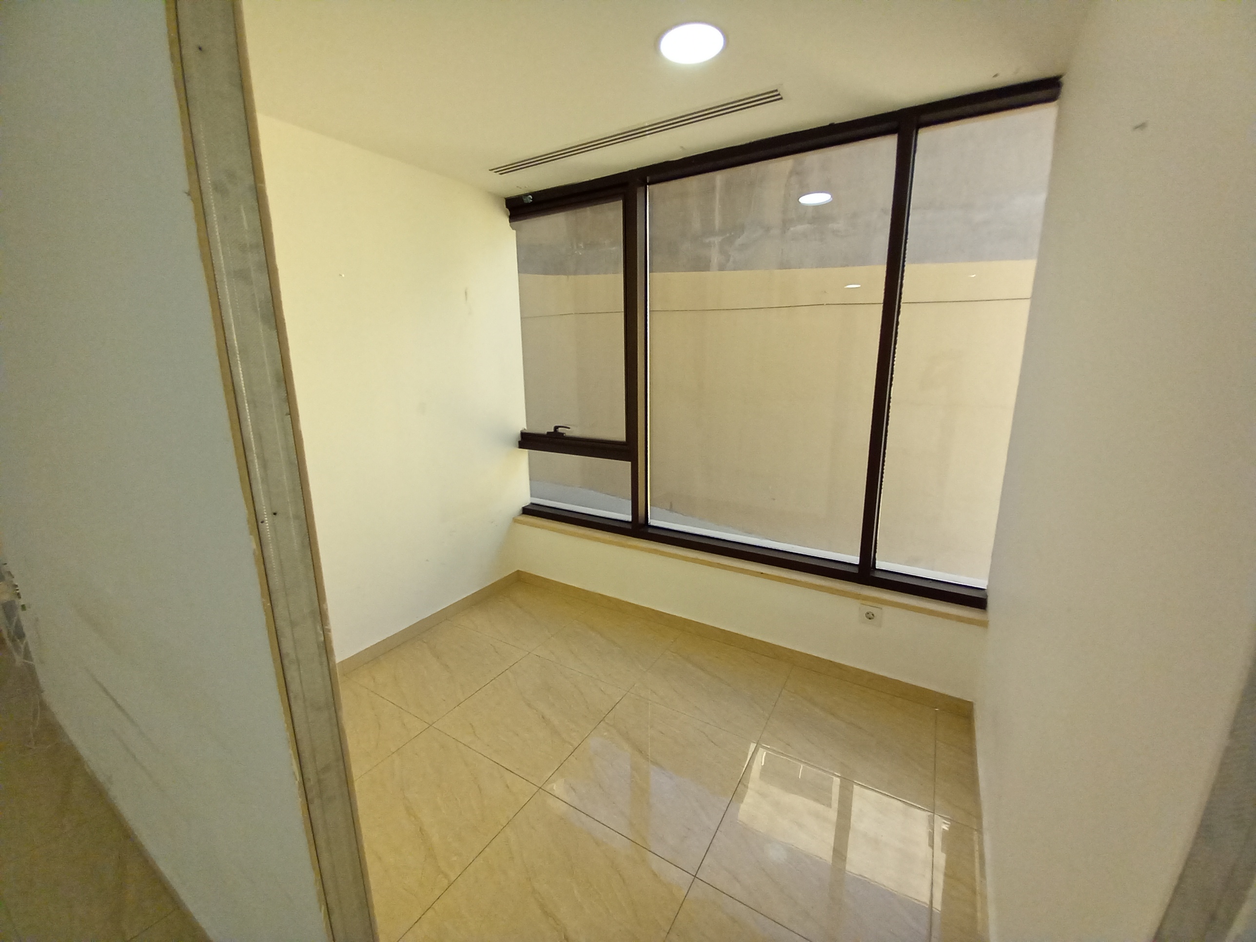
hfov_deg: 106.2
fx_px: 472
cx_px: 628
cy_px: 471
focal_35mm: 13
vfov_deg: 89.9
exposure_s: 1/100
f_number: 2.2
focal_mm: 1.13
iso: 80
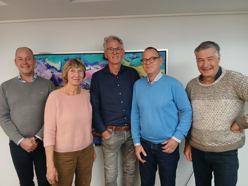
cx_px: 124
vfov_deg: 53.1
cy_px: 93
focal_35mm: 26
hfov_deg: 67.3
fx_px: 186
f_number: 1.8
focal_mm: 3.98
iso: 800
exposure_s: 1/20
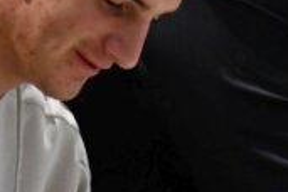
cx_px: 310
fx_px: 4312
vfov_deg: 2.6
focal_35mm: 539
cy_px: 46
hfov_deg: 3.8
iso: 3200
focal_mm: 60
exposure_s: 1/125
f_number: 5
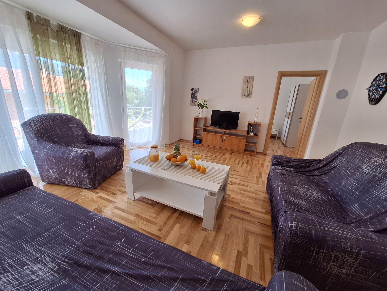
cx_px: 194
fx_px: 145
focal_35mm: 13
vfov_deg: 89.9
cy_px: 146
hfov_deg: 106.2
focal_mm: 1.74
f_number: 2.2
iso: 64
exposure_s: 1/100
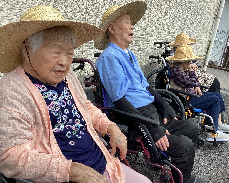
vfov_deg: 44.5
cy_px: 93
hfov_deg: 54.2
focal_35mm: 33
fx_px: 224
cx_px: 114
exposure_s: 1/762
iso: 25
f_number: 2.4
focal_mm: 3.3
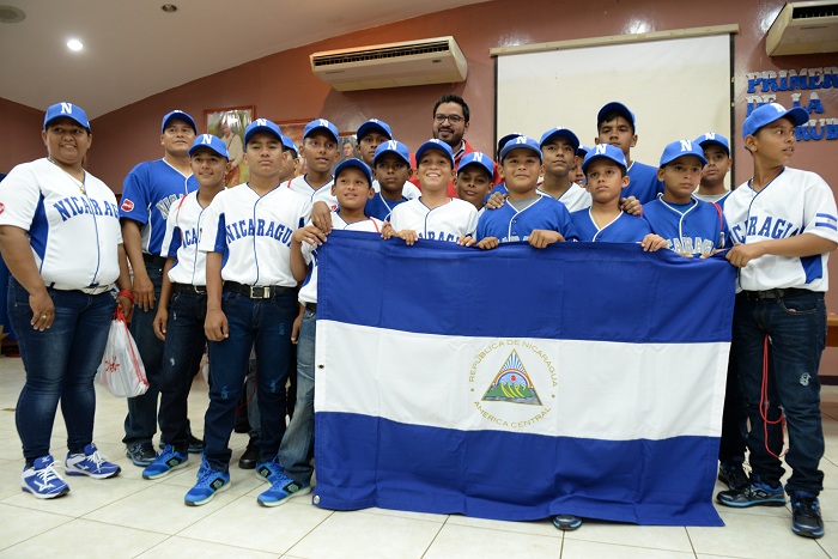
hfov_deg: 73.7
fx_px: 559
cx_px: 419
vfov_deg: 53.2
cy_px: 280
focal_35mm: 24
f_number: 2.8
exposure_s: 1/50
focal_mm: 24
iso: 800
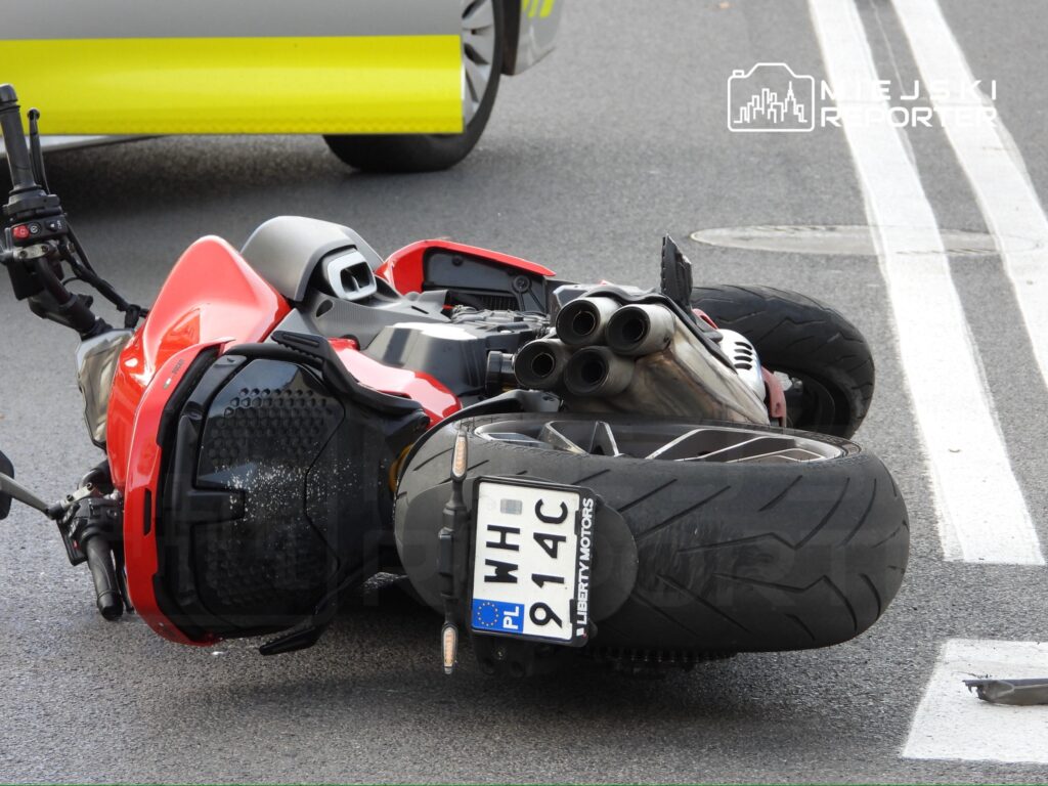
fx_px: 9083
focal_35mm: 300
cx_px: 524
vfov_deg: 5.0
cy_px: 393
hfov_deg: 6.6
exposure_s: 1/125
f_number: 4.5
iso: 250
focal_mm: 53.9
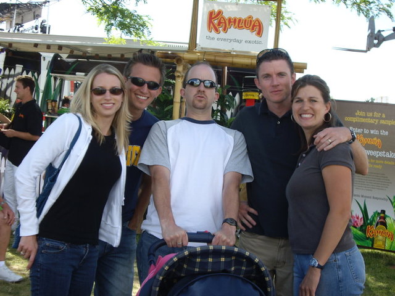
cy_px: 148
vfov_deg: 22.3
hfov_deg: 29.4
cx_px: 198
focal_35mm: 66
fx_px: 753
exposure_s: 1/200
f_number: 3.6
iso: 50
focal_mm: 10.7
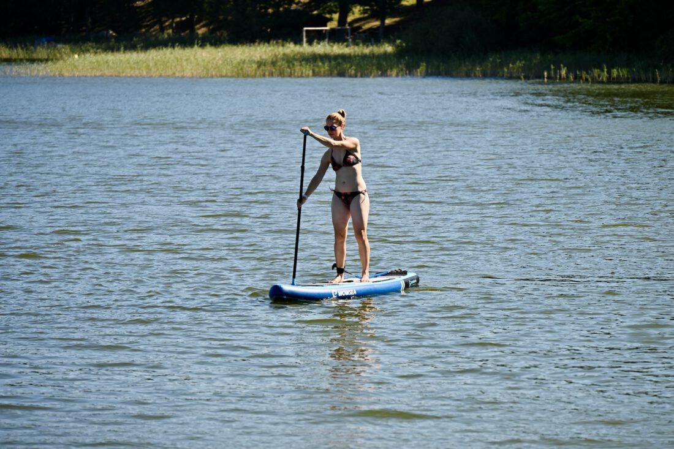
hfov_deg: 10.3
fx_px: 3744
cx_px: 337
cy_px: 224
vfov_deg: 6.9
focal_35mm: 200
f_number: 6.3
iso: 140
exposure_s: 1/500
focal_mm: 200
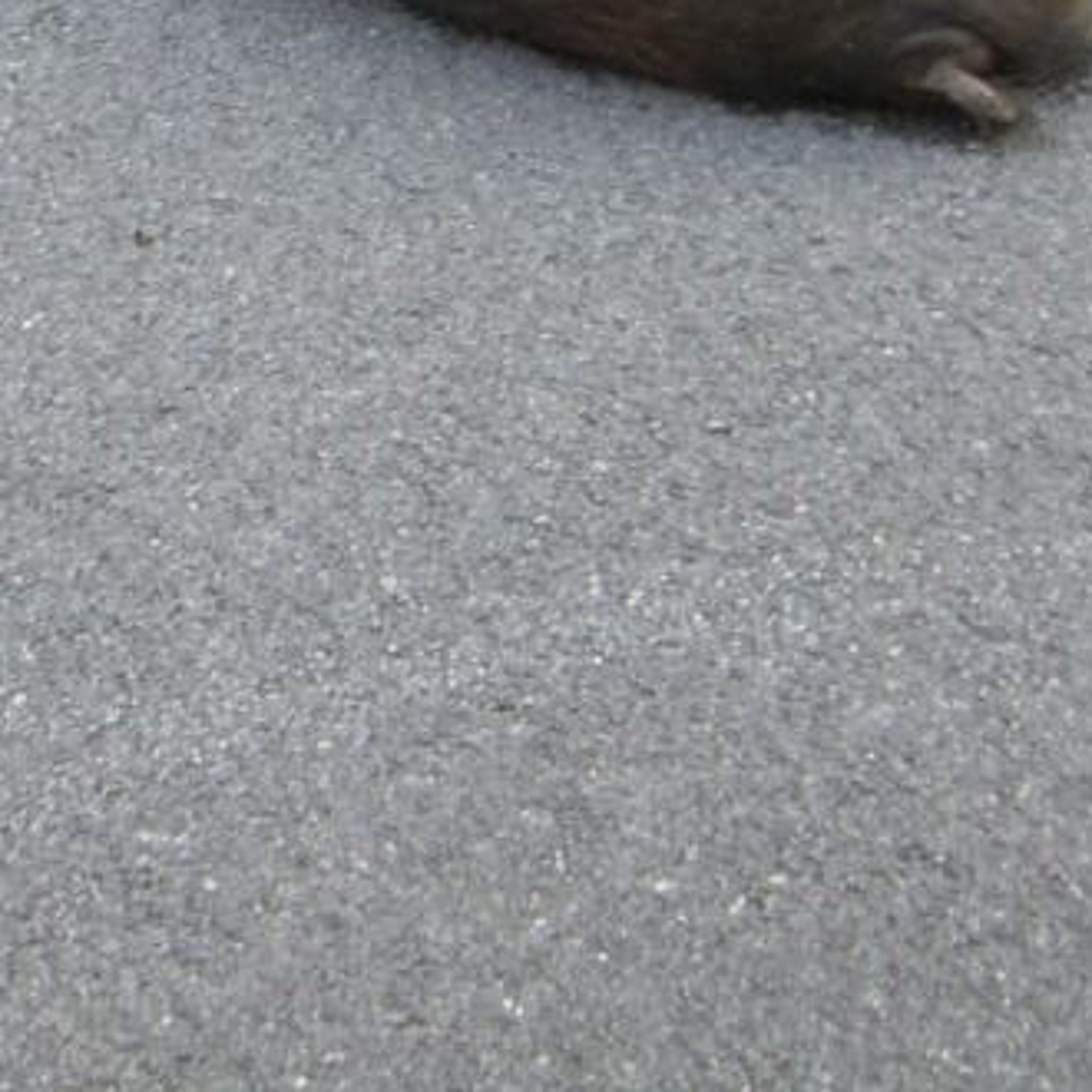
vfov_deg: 13.3
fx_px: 4604
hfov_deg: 13.5
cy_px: -116
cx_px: 424
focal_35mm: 129
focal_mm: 7.6
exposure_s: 1/125
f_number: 3
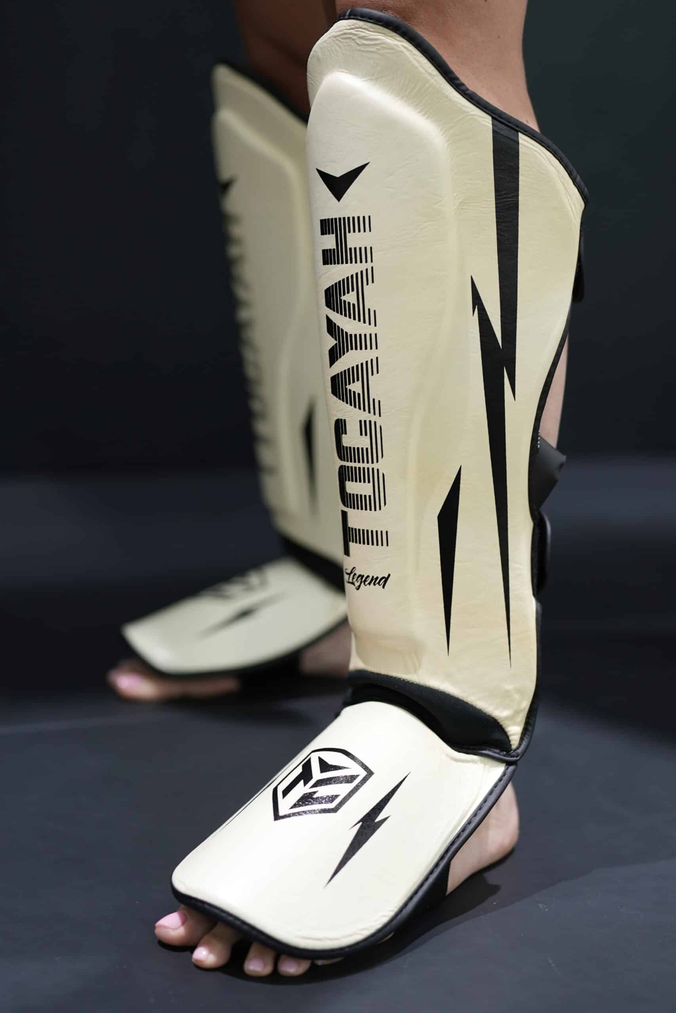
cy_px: 506
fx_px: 1464
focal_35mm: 52
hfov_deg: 26.0
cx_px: 338
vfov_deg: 38.2
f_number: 1.6
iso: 250
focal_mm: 35
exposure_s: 1/100
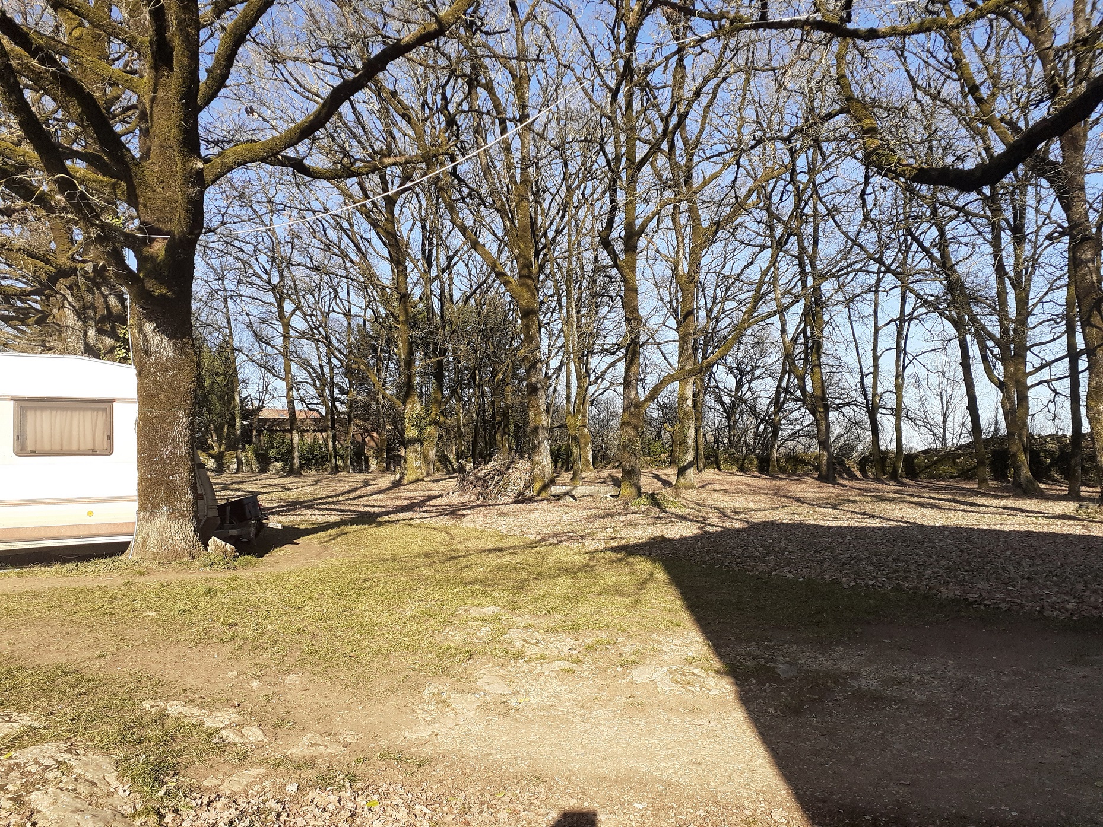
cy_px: 414
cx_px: 552
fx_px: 860
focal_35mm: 27
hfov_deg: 65.3
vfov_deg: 51.4
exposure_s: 1/1062
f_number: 1.9
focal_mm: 3.6
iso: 40
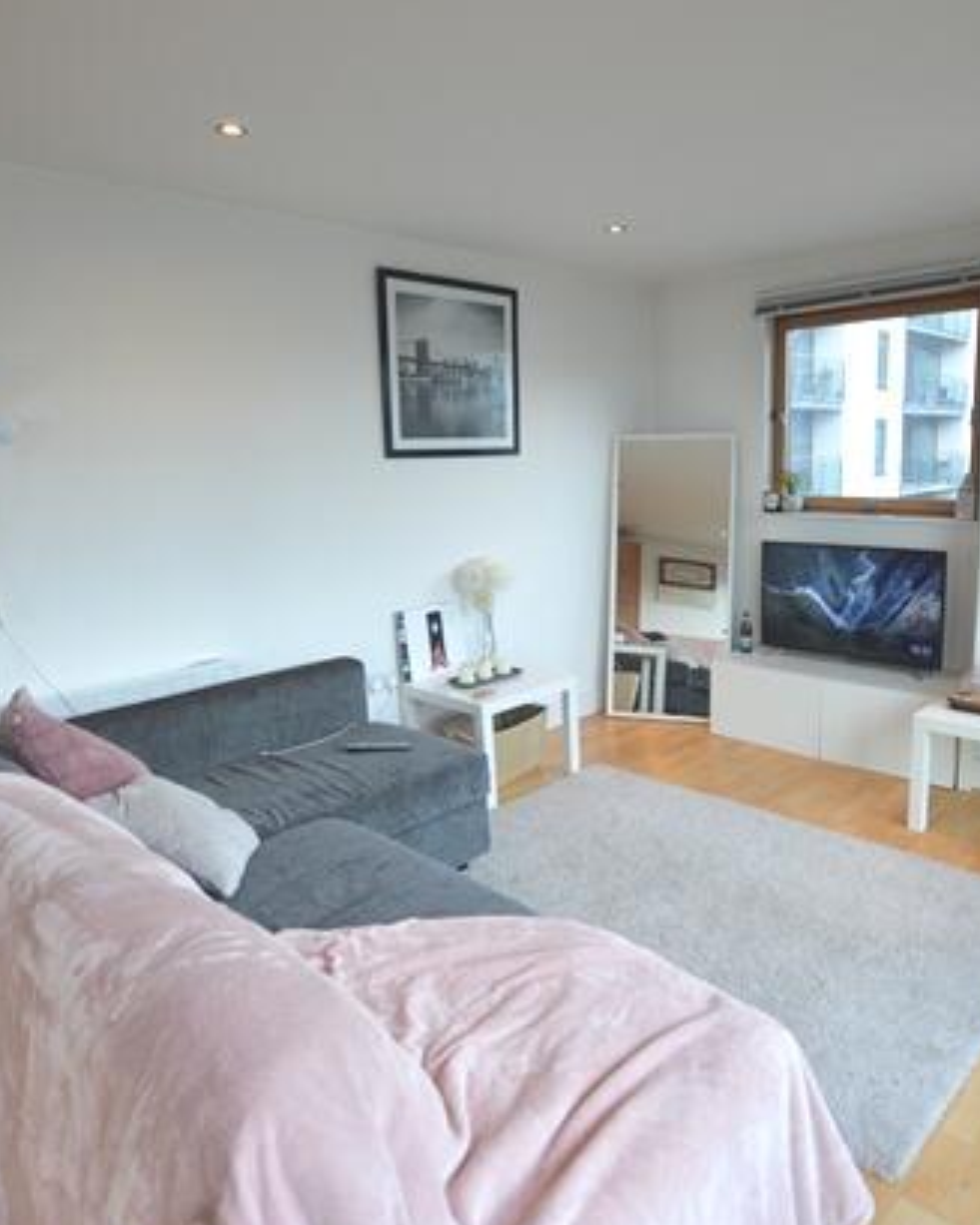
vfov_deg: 75.1
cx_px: 587
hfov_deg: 62.6
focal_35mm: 22
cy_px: 608
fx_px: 798
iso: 400
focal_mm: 10
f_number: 4.5
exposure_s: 1/100
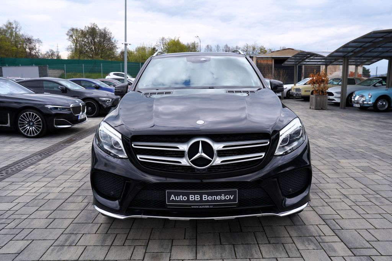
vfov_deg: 49.5
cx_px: 196
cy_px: 130
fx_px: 283
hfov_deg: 69.4
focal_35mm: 26
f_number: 7.1
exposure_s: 1/200
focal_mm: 26
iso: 100
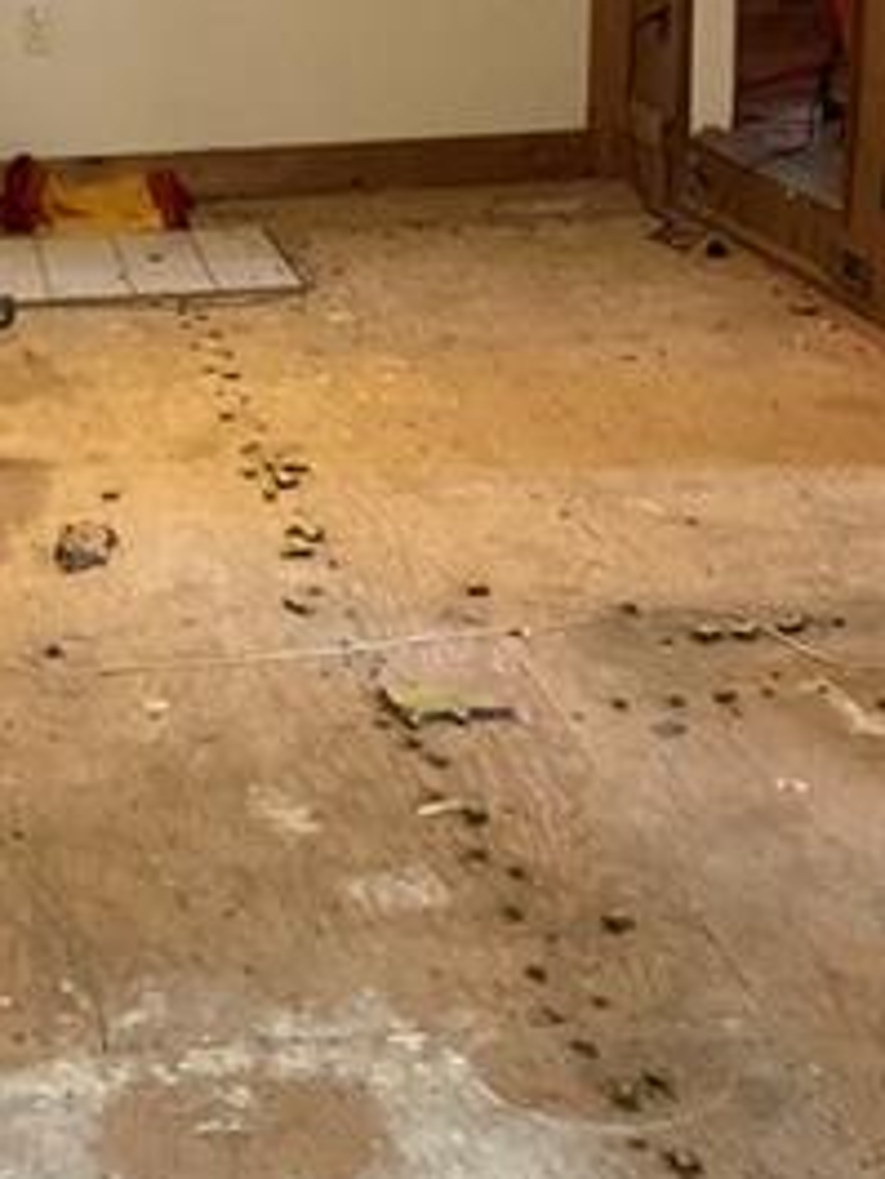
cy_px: 565
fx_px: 2861
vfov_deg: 23.3
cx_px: -4
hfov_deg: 17.2
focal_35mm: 84
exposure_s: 1/40
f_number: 1.8
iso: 250
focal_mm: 3
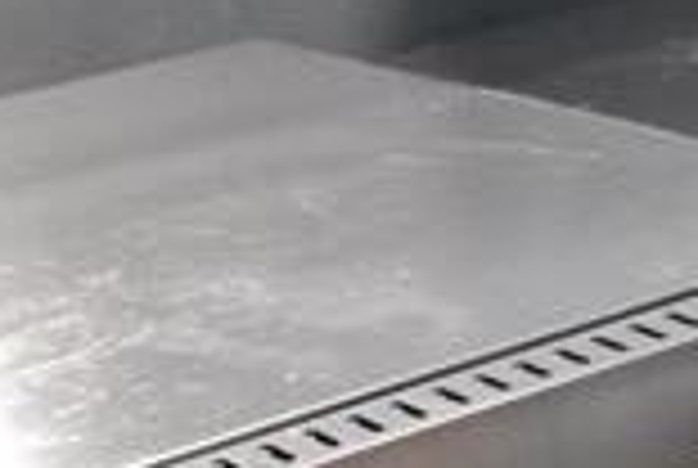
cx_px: 126
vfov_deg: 11.8
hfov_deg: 19.0
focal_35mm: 106
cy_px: 891
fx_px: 2059
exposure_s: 1/125
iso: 3600
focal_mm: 18
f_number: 3.5
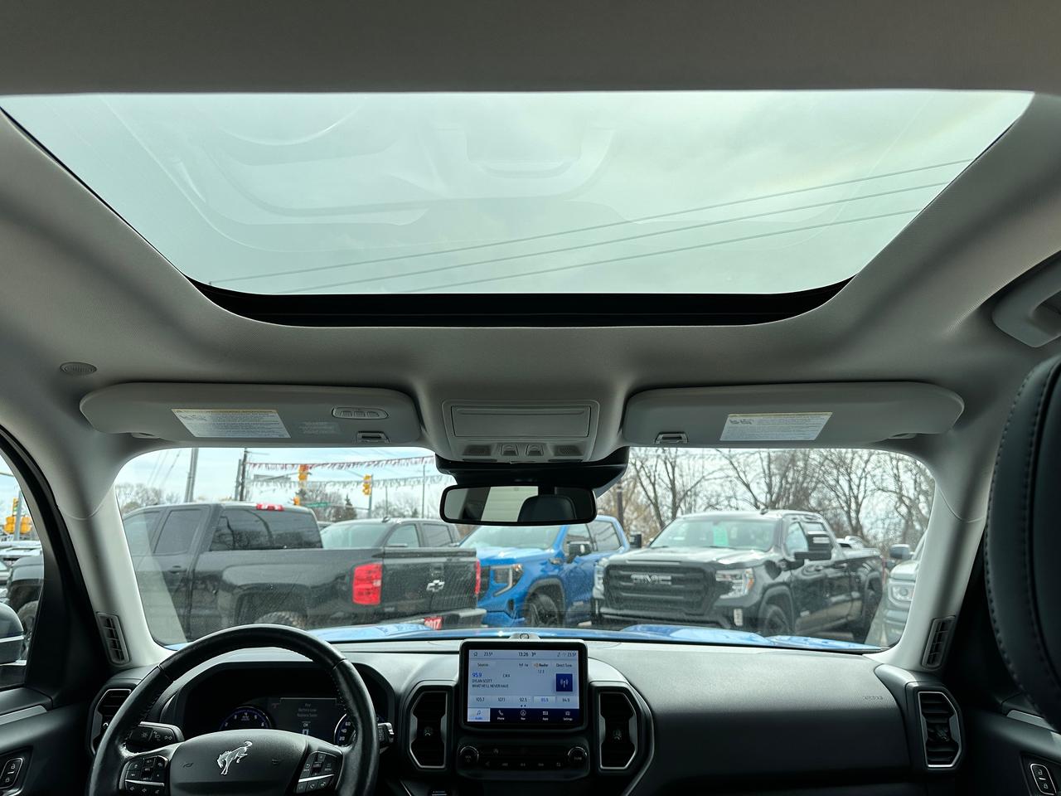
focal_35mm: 24
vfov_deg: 56.8
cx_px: 530
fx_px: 736
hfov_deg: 71.6
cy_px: 398
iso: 80
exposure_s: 1/2353
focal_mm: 6.86
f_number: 1.78
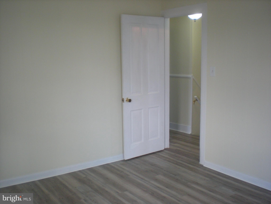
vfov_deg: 37.7
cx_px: 136
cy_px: 102
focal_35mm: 38
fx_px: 297
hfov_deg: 49.0
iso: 200
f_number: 3.1
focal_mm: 6.3
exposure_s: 1/40.1
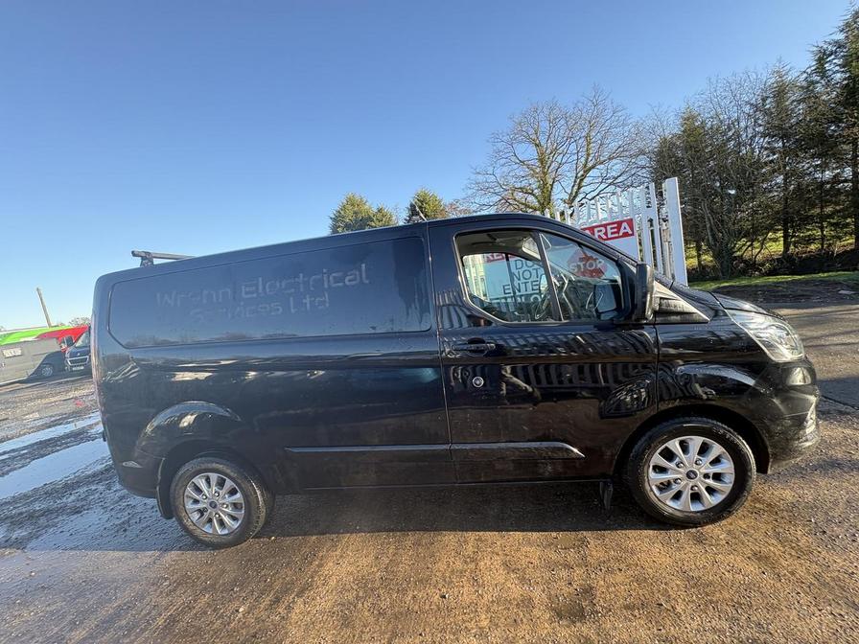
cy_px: 322
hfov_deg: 102.1
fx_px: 347
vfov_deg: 85.7
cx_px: 430
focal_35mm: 14
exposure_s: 1/148
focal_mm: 2.22
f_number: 2.2
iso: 64
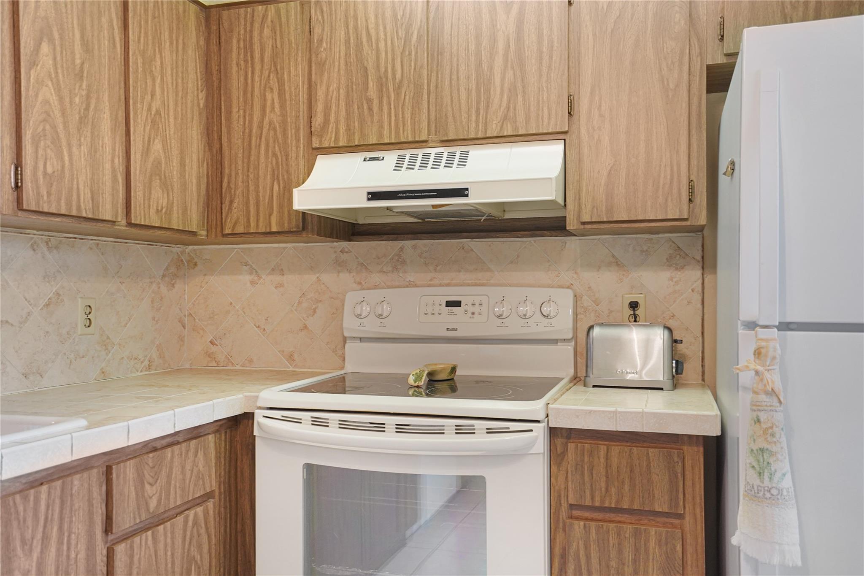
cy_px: 288
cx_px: 432
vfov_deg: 42.3
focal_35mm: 31
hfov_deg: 60.3
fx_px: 744
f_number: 5
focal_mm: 31
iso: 2000
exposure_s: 1/200
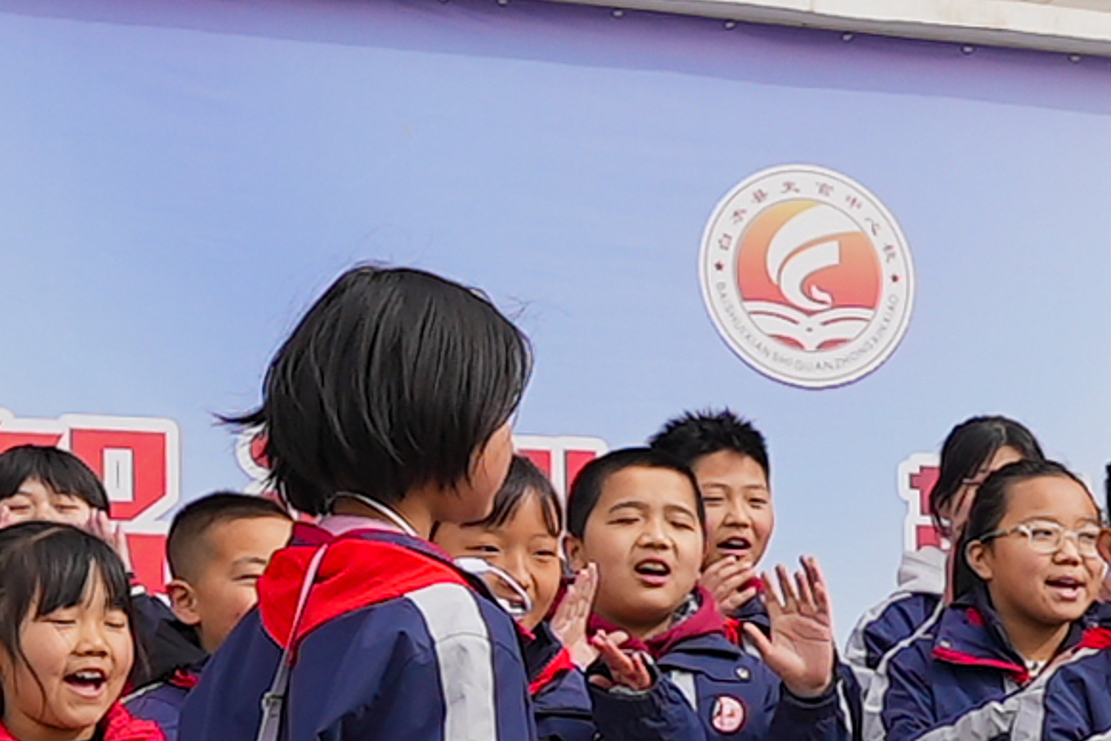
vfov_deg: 11.7
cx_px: 1383
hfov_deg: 16.6
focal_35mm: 117
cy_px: 268
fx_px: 3611
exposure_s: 1/640
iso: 160
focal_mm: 16
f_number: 4
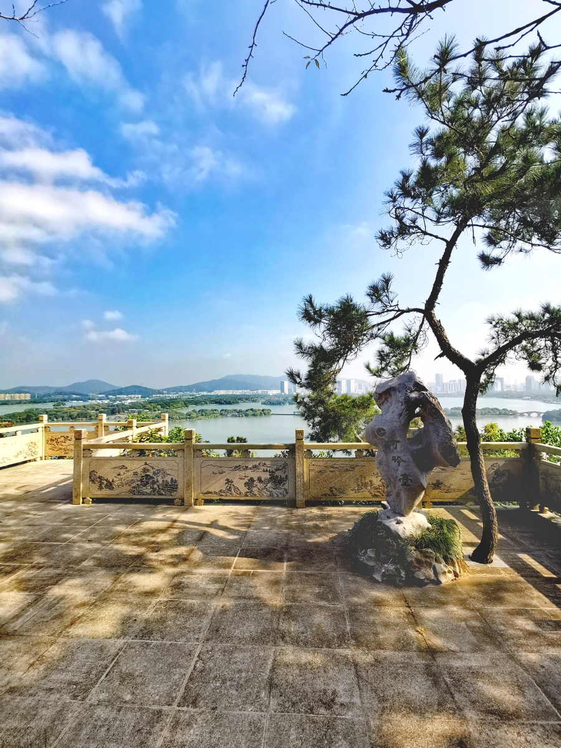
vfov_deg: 91.0
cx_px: 280
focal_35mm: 17
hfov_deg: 74.7
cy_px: 374
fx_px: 367
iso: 50
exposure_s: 1/488
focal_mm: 2.23
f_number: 2.2
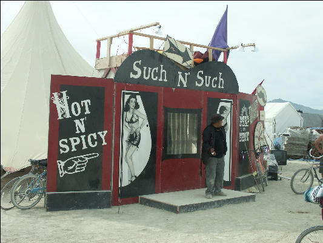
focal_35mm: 41
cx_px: 162
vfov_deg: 35.1
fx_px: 383
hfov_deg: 45.8
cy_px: 122
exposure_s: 1/320
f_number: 8
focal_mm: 10.57
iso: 100
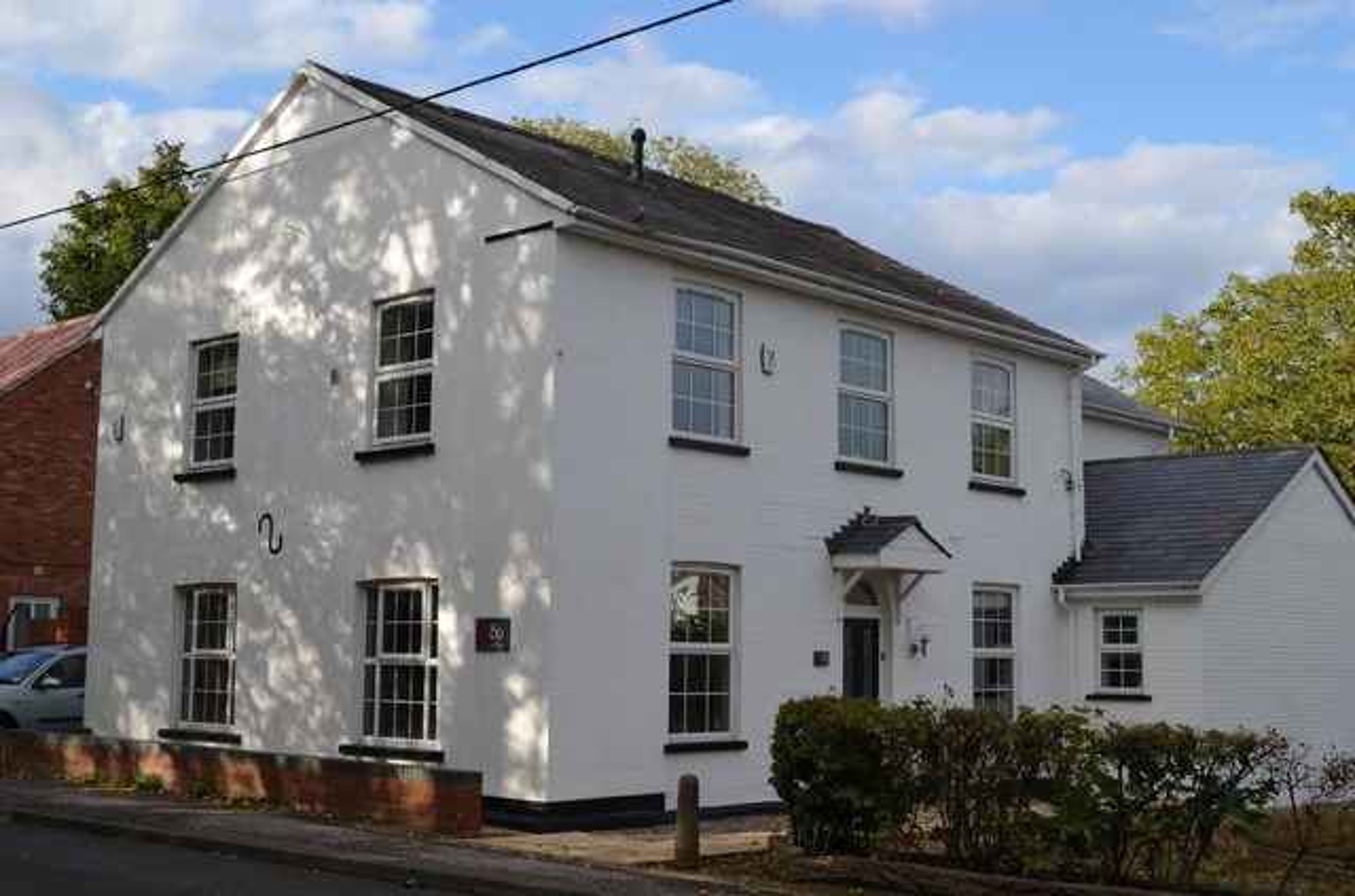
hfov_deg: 43.7
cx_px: 678
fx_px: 1689
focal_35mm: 45
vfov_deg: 29.7
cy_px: 448
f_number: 8
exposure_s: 1/250
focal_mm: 30
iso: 125
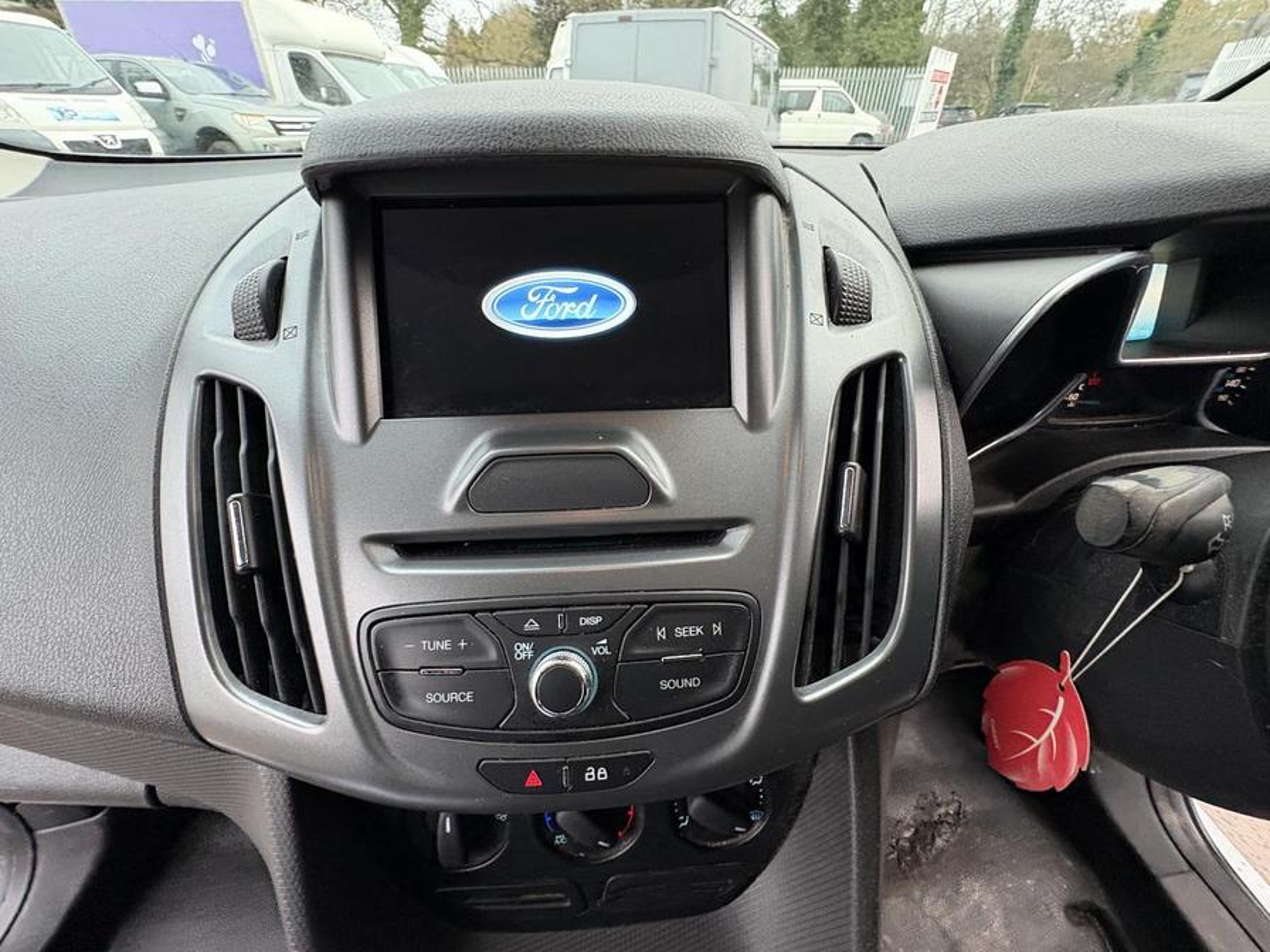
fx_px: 514
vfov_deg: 85.7
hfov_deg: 102.1
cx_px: 635
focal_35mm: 14
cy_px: 476
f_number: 2.2
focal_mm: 2.22
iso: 500
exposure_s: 1/55
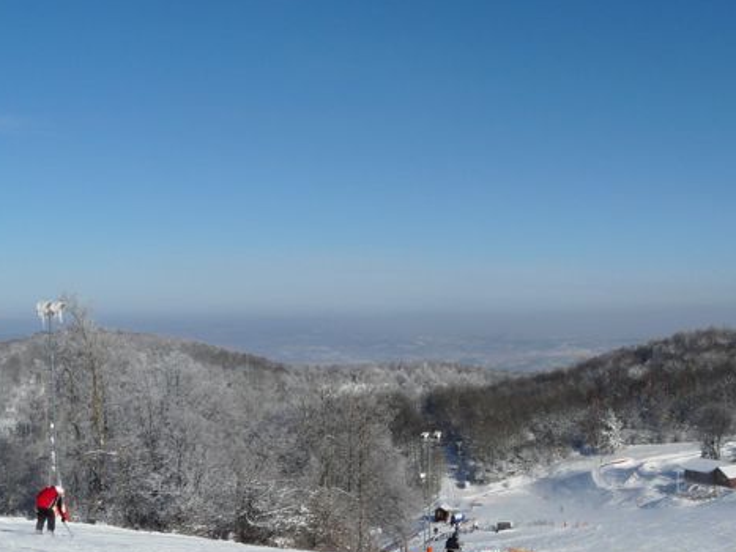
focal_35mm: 48
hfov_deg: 37.9
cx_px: 611
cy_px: 314
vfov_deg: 30.2
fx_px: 1020
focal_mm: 4.6
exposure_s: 1/500
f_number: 8
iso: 100
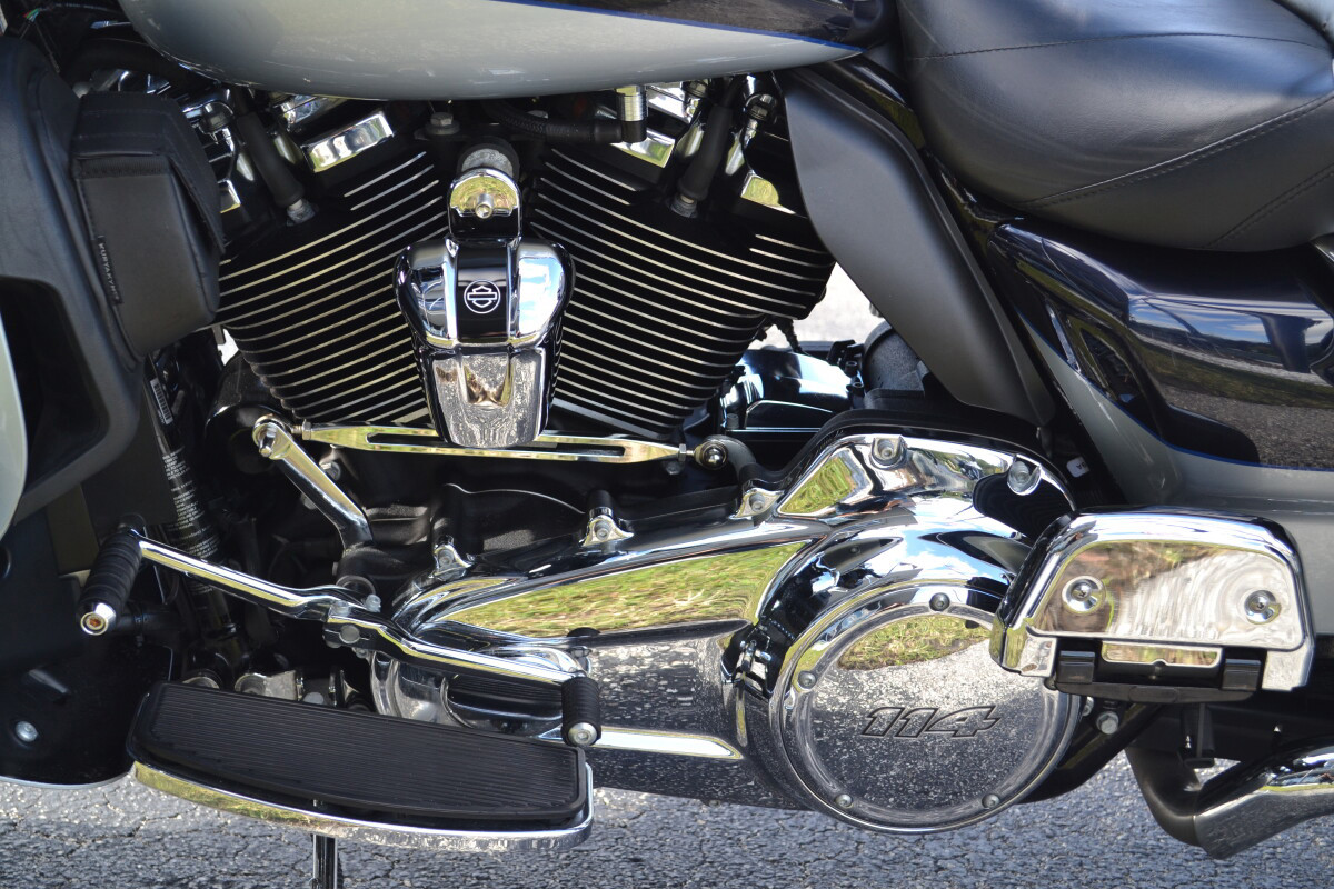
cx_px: 667
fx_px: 2112
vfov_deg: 23.8
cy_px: 444
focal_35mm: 57
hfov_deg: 35.1
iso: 250
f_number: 5.6
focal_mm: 38
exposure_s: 1/125
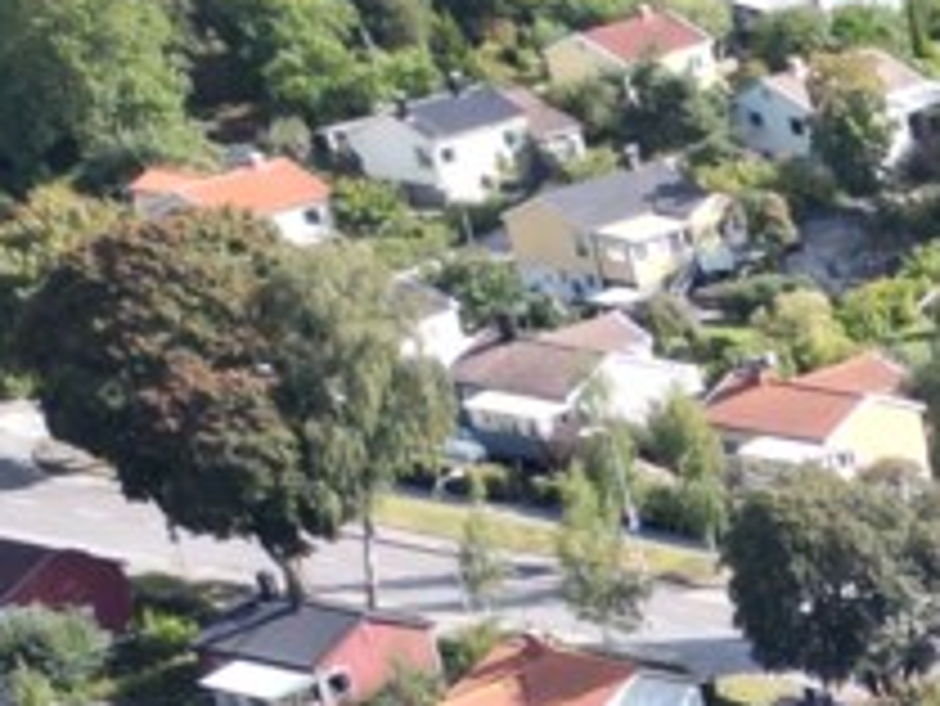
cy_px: 1857
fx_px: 4483
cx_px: 2433
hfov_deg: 10.1
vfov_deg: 8.1
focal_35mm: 165
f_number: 1.7
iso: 110
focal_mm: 6.72
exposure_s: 1/1250
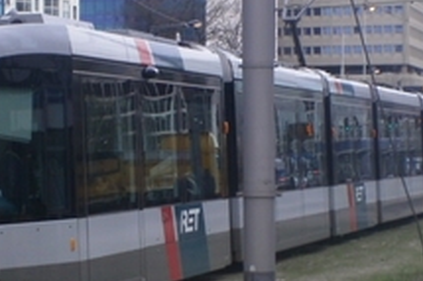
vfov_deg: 11.2
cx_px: 177
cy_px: 132
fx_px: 1432
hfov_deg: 16.8
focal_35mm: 122
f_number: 4.9
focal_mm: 7.4
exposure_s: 1/100
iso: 100
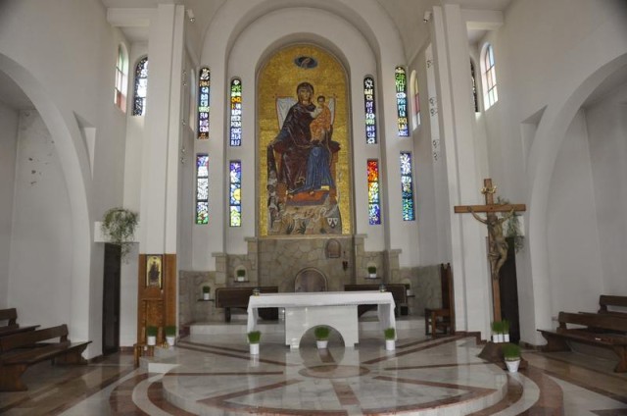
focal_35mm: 27
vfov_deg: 47.7
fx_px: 469
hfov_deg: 67.5
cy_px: 208
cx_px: 314
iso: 2000
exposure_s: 1/125
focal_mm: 18
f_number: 5
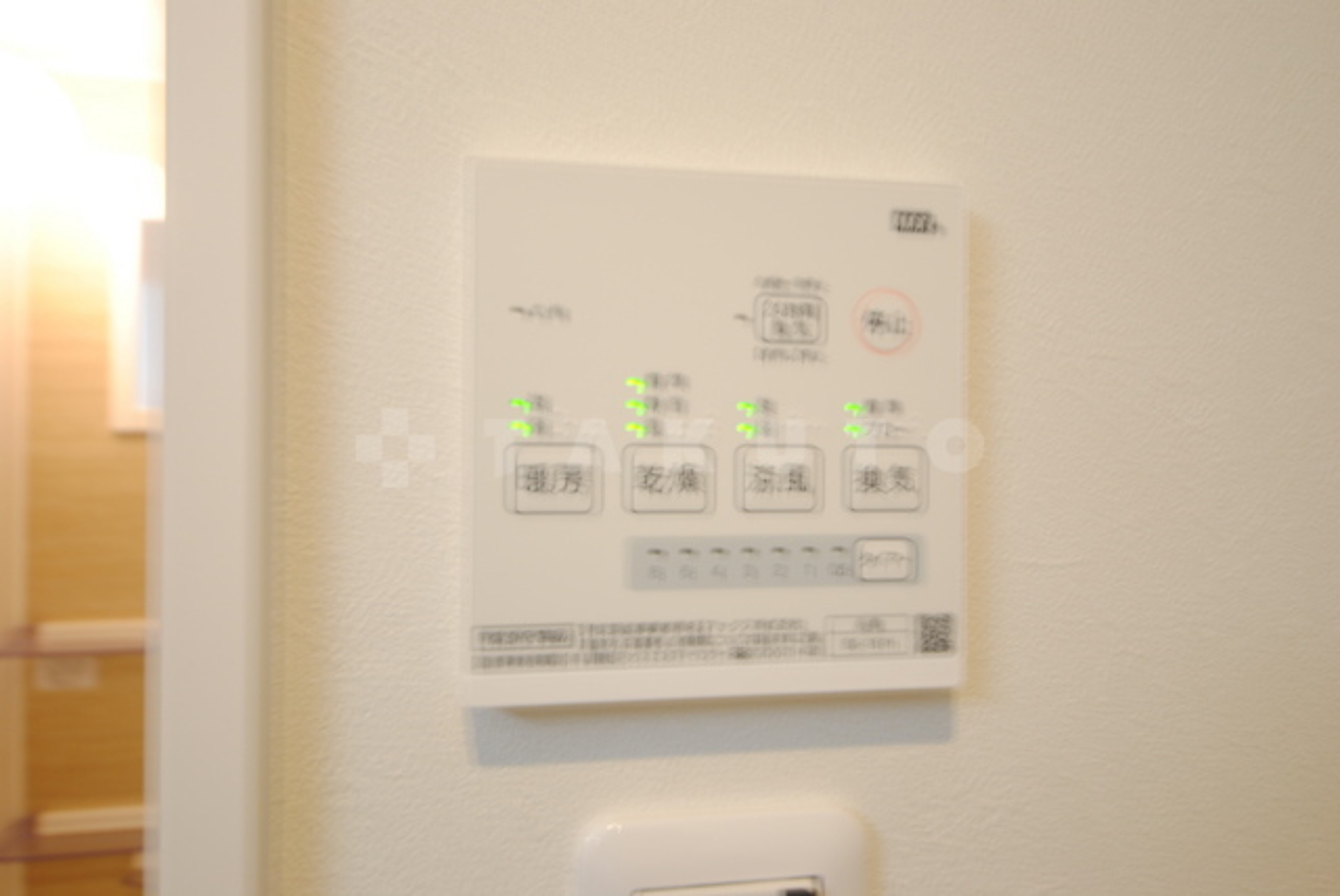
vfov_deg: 63.3
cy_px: 448
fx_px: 726
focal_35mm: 20
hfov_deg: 85.4
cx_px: 670
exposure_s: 1/2.5
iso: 100
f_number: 5
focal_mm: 13
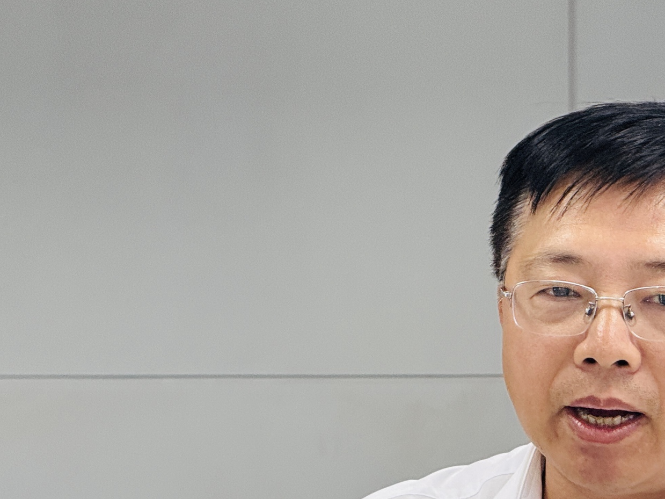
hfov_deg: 8.0
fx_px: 4764
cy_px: 490
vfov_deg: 6.0
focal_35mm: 248
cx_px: 511
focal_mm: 15.66
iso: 160
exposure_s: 1/50
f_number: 2.8
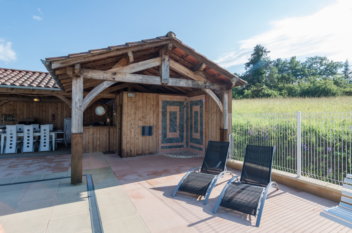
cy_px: 116
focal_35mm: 18
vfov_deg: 67.1
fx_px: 176
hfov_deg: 90.1
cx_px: 176
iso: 100
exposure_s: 1/60
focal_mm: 12
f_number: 11
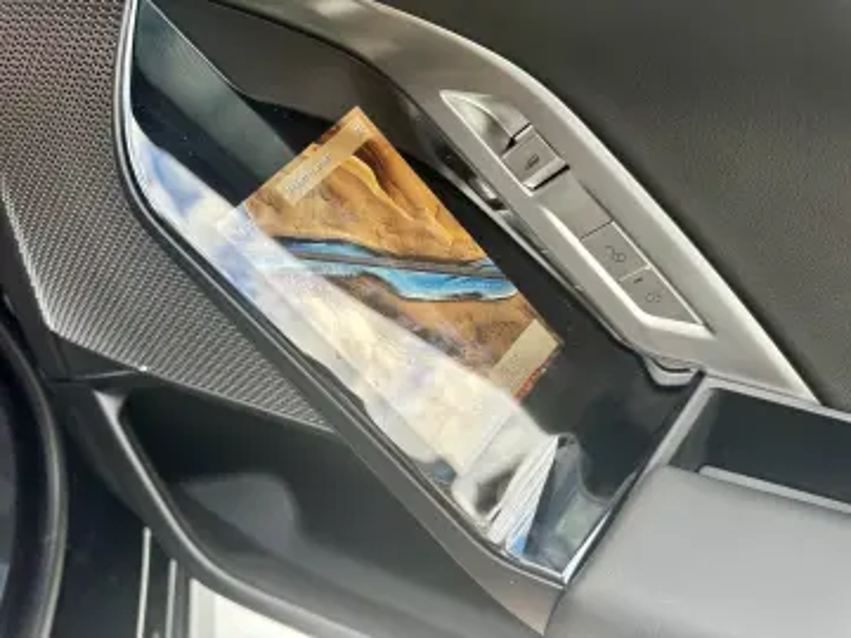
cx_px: 426
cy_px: 319
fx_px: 590
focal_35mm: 24
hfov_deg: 71.6
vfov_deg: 56.8
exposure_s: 1/121
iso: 160
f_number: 1.78
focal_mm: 6.76
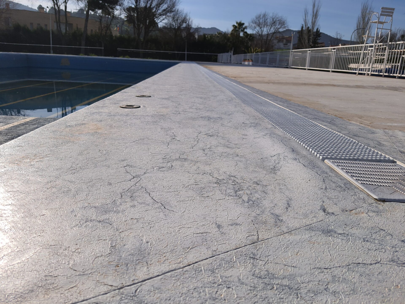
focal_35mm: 26
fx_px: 304
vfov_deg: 53.1
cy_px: 152
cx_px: 202
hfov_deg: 67.3
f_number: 1.7
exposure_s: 1/8640
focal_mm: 4.32
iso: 50
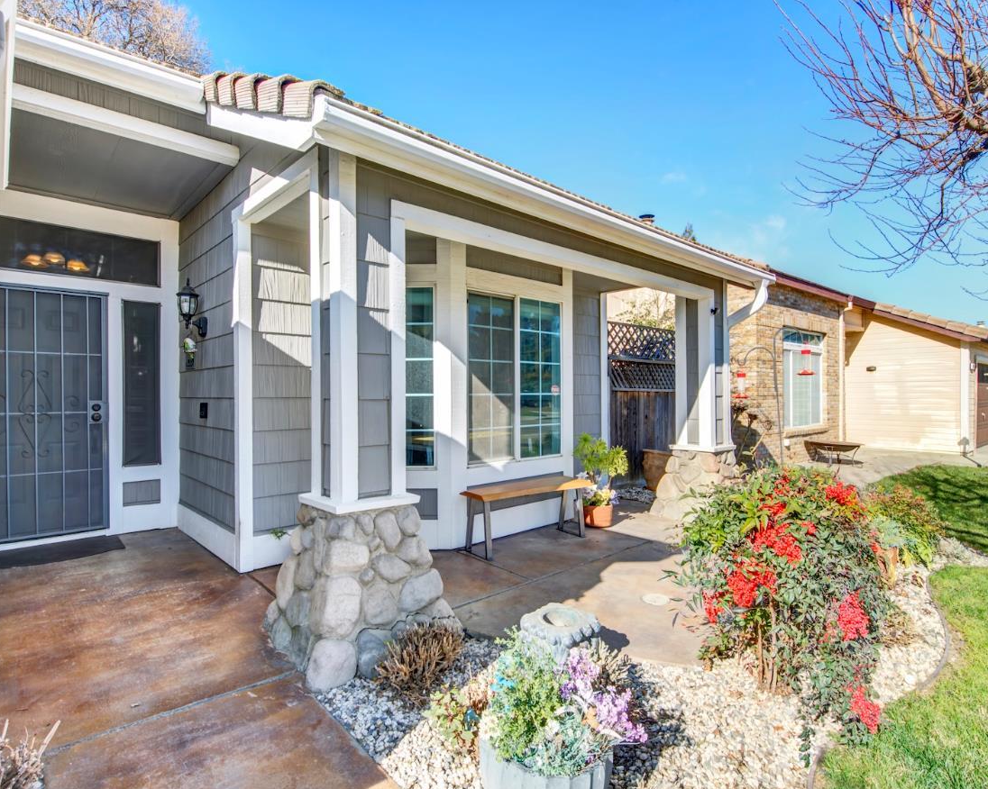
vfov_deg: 73.8
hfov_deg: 86.4
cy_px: 393
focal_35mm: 18
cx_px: 497
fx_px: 526
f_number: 14
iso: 100
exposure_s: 1/30
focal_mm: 14
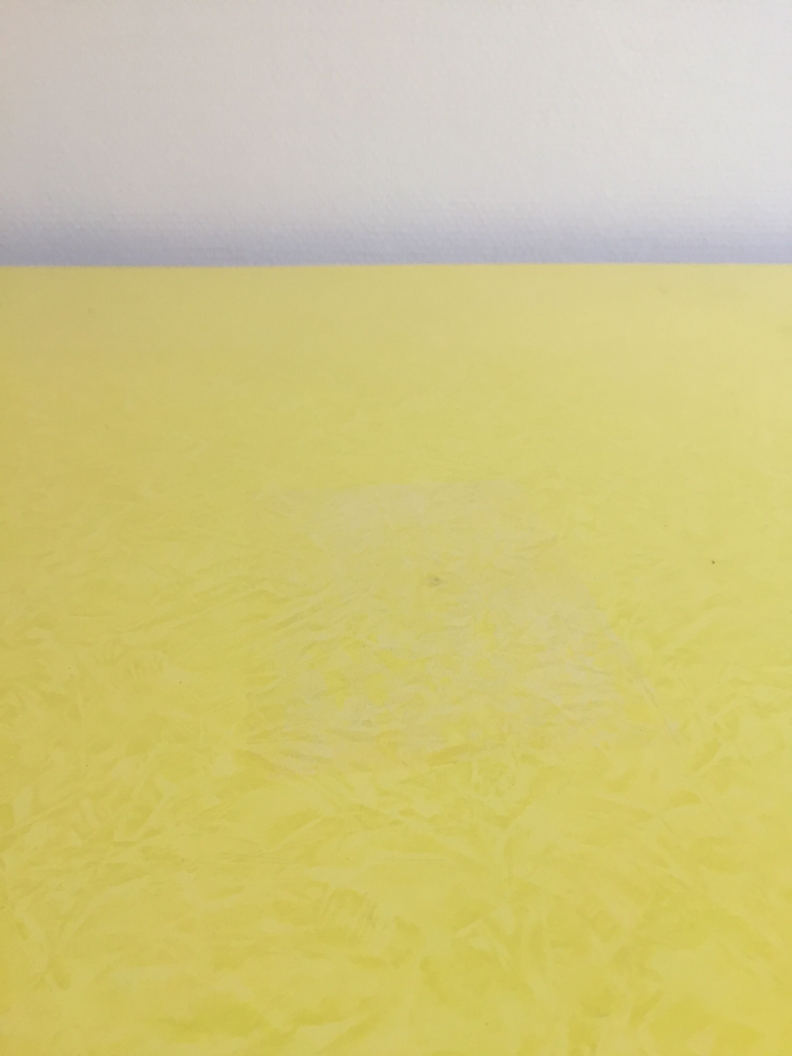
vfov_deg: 61.7
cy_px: 528
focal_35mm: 29
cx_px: 396
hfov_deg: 48.2
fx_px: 885
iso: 50
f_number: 2.2
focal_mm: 4.15
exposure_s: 1/33
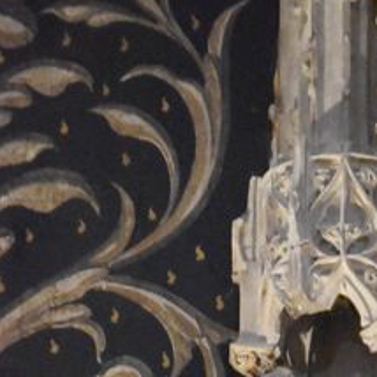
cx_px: 381
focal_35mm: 395
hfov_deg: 4.4
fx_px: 4872
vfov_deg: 4.4
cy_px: 599
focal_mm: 95
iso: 12800
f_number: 4.5
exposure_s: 1/100
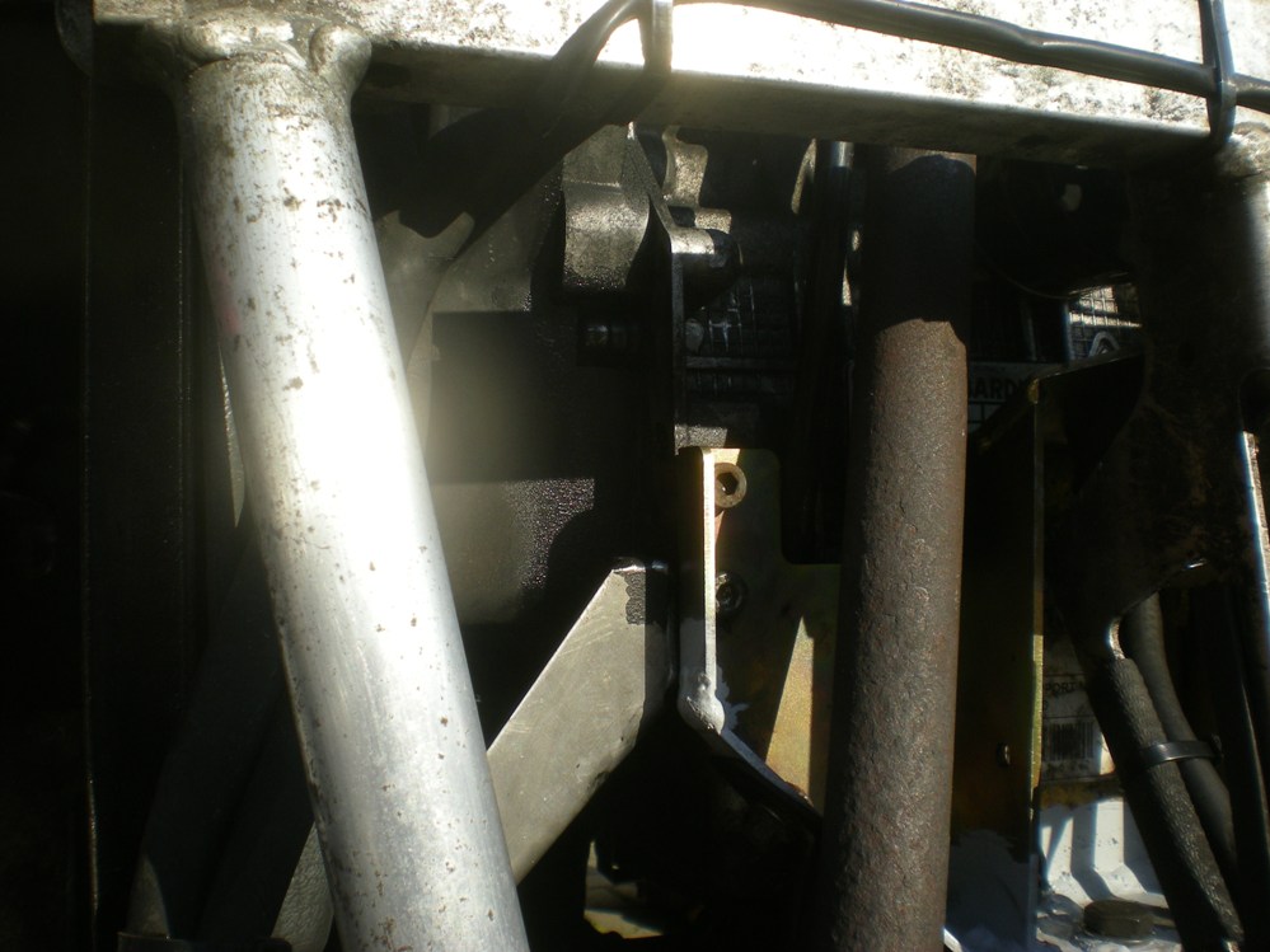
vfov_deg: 37.7
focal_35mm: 38
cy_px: 476
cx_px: 635
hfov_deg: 49.0
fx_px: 1394
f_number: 4.6
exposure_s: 1/259
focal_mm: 6.3
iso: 50
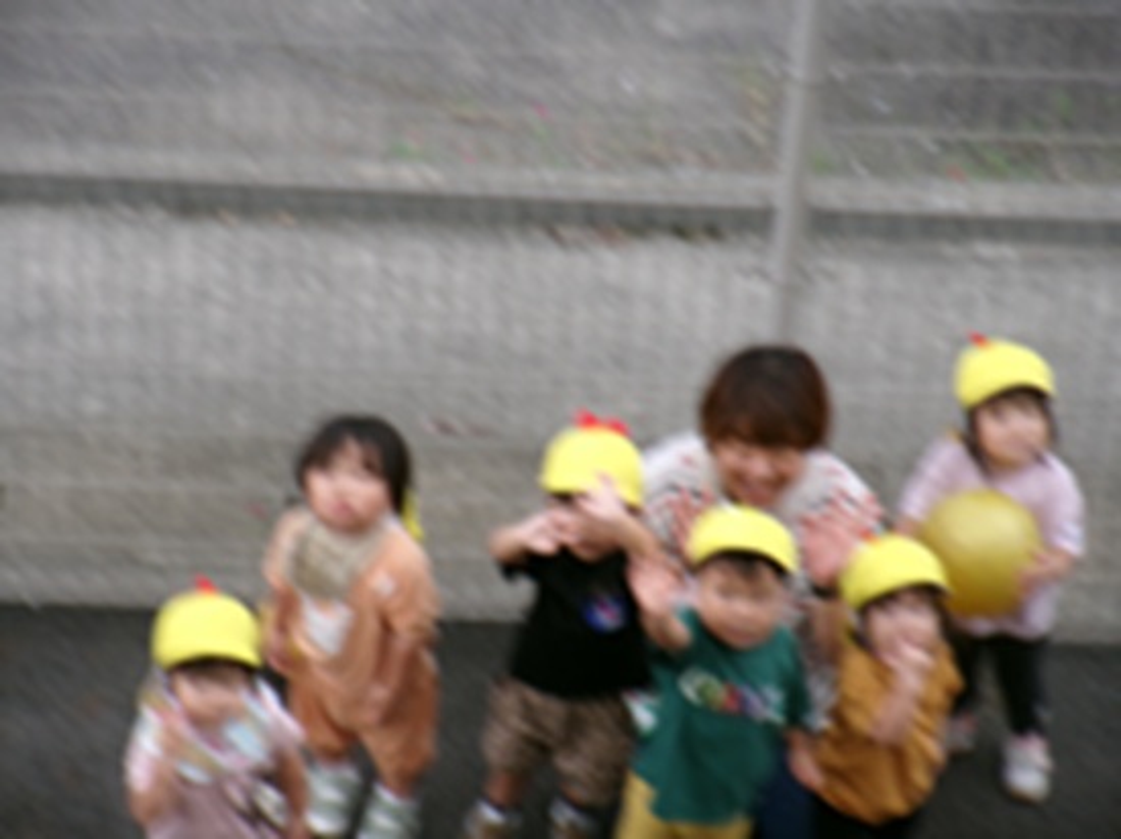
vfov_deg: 10.4
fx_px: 4597
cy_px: 420
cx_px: 560
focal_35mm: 142
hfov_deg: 13.9
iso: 100
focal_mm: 25.5
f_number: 6.3
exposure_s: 1/100
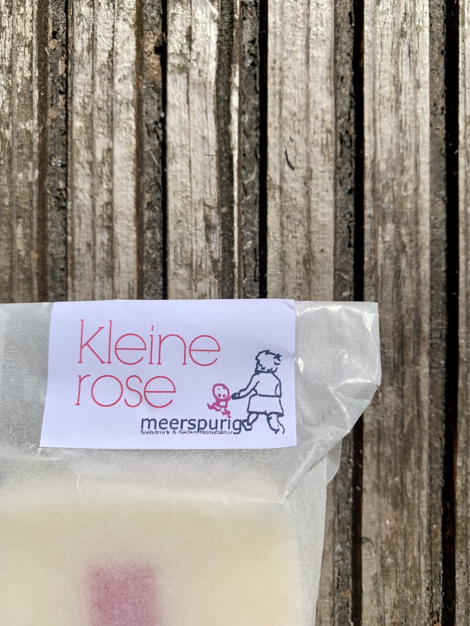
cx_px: 235
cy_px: 313
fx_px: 471
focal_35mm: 26
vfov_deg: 67.3
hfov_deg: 53.1
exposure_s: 1/8000
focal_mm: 4.25
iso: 25
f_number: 1.8
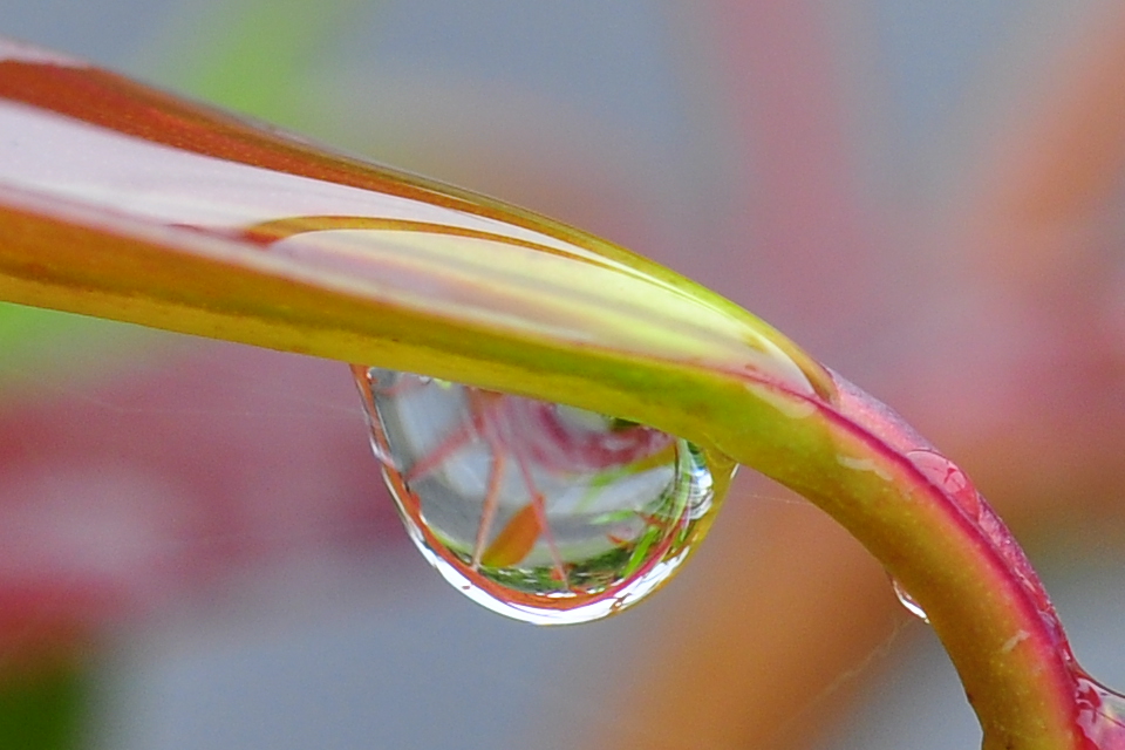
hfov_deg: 22.6
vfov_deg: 15.2
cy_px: 375
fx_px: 2812
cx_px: 562
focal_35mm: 90
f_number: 8
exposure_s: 1/50
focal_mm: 60
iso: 200
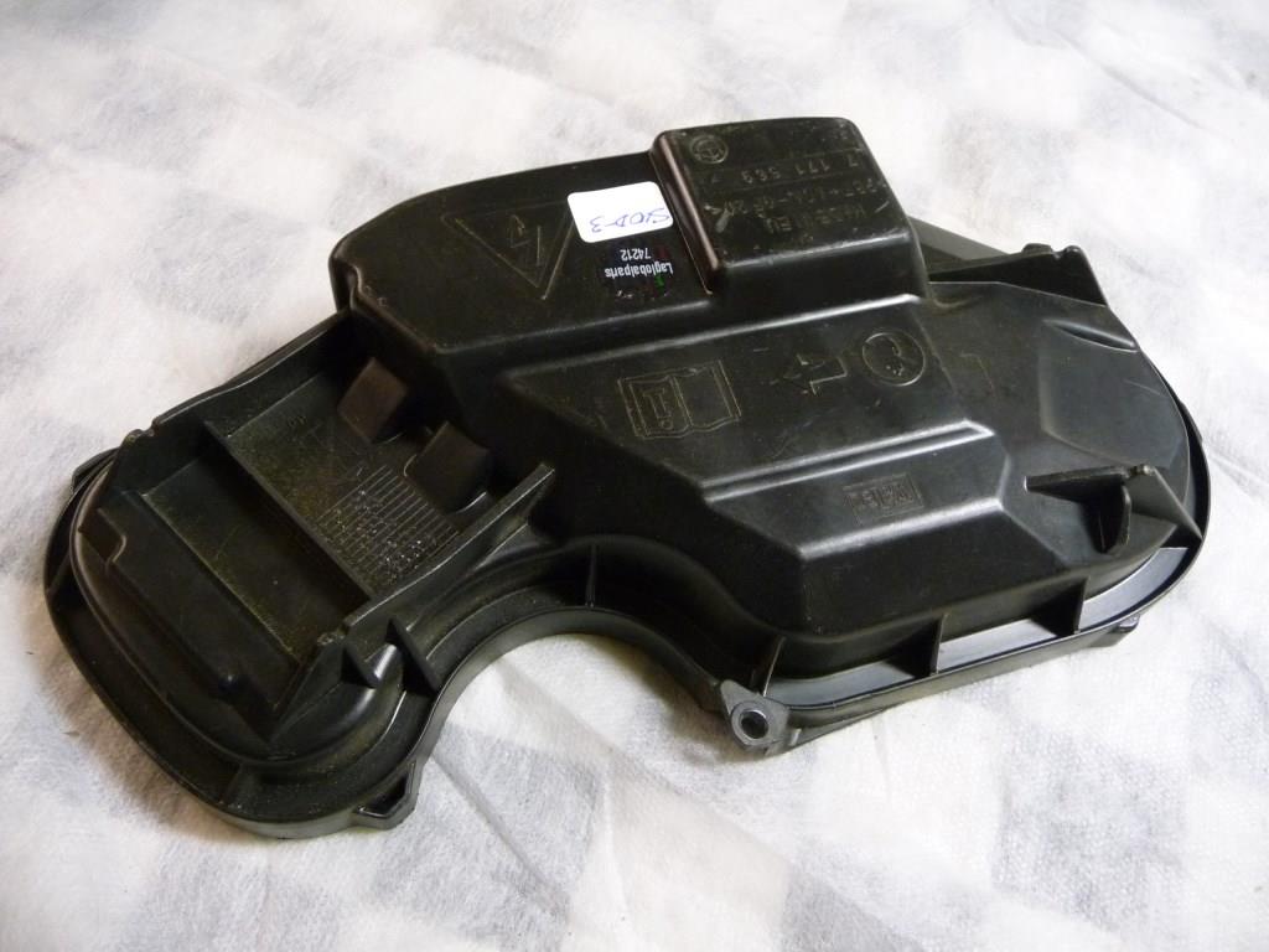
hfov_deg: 63.4
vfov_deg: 49.7
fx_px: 1026
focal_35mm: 28
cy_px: 476
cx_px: 634
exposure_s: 1/20
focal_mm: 4.7
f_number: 3.3
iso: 400
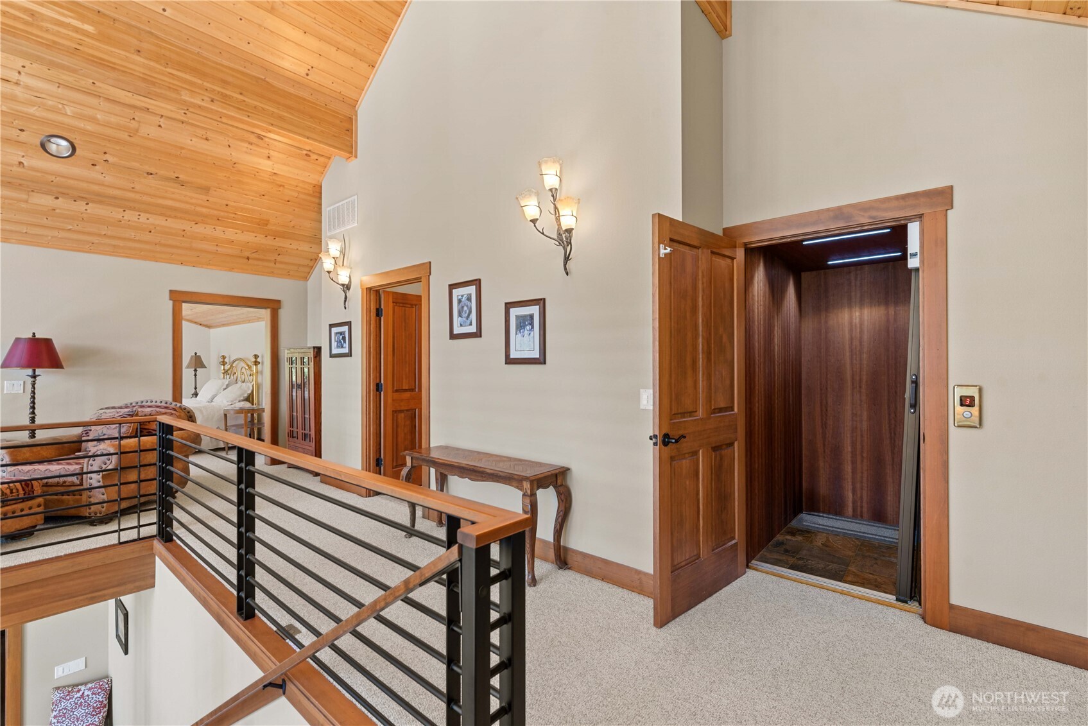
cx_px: 544
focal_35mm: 15
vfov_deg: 77.4
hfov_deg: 100.4
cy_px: 363
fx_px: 453
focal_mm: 15
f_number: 8
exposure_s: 1/3
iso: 200
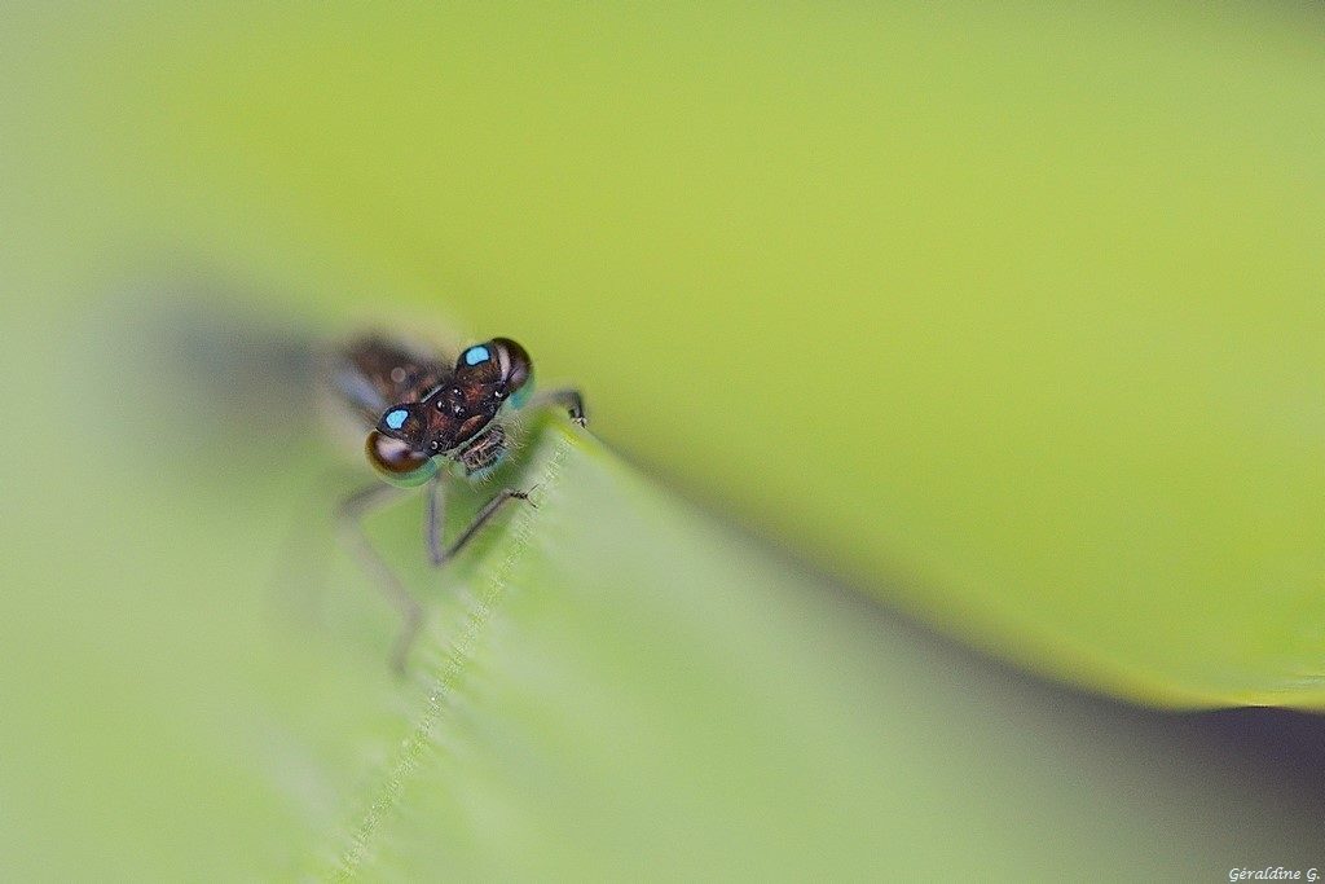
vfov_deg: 8.7
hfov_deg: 13.0
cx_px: 662
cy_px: 442
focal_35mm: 158
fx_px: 5797
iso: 800
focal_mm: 105
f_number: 4.8
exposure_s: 1/1000
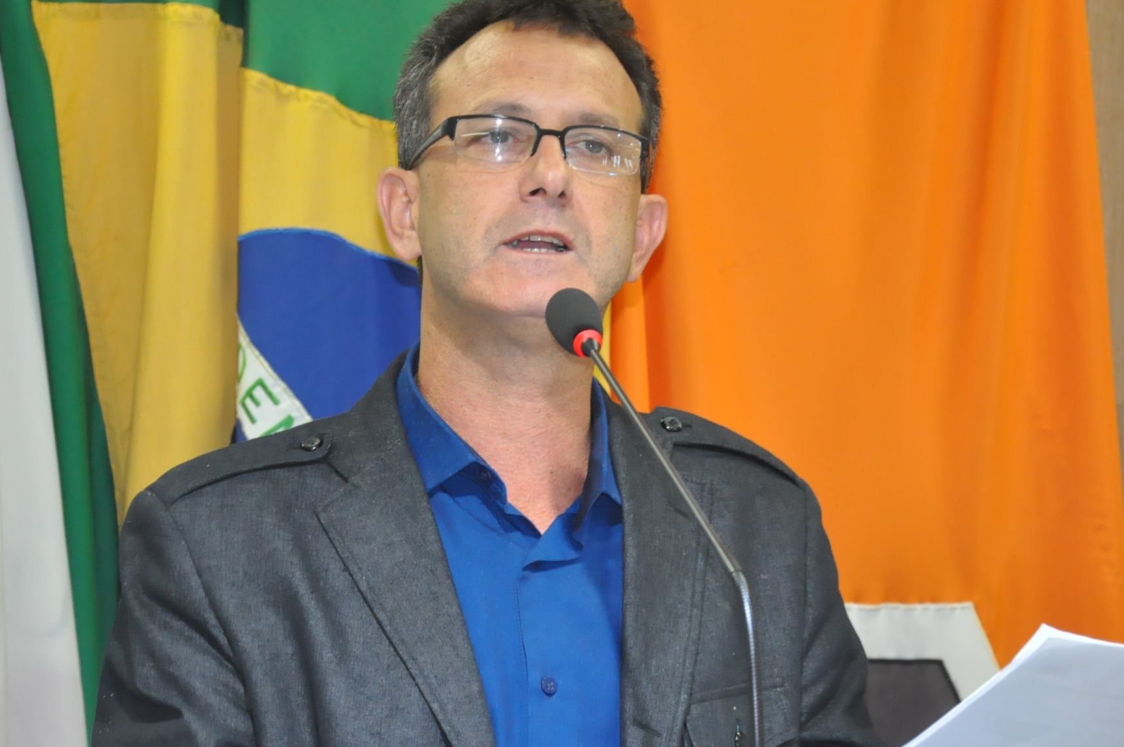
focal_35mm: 149
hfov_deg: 13.8
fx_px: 4646
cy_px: 362
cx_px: 475
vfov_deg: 9.2
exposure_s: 1/60
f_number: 5.3
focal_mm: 80
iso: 2000
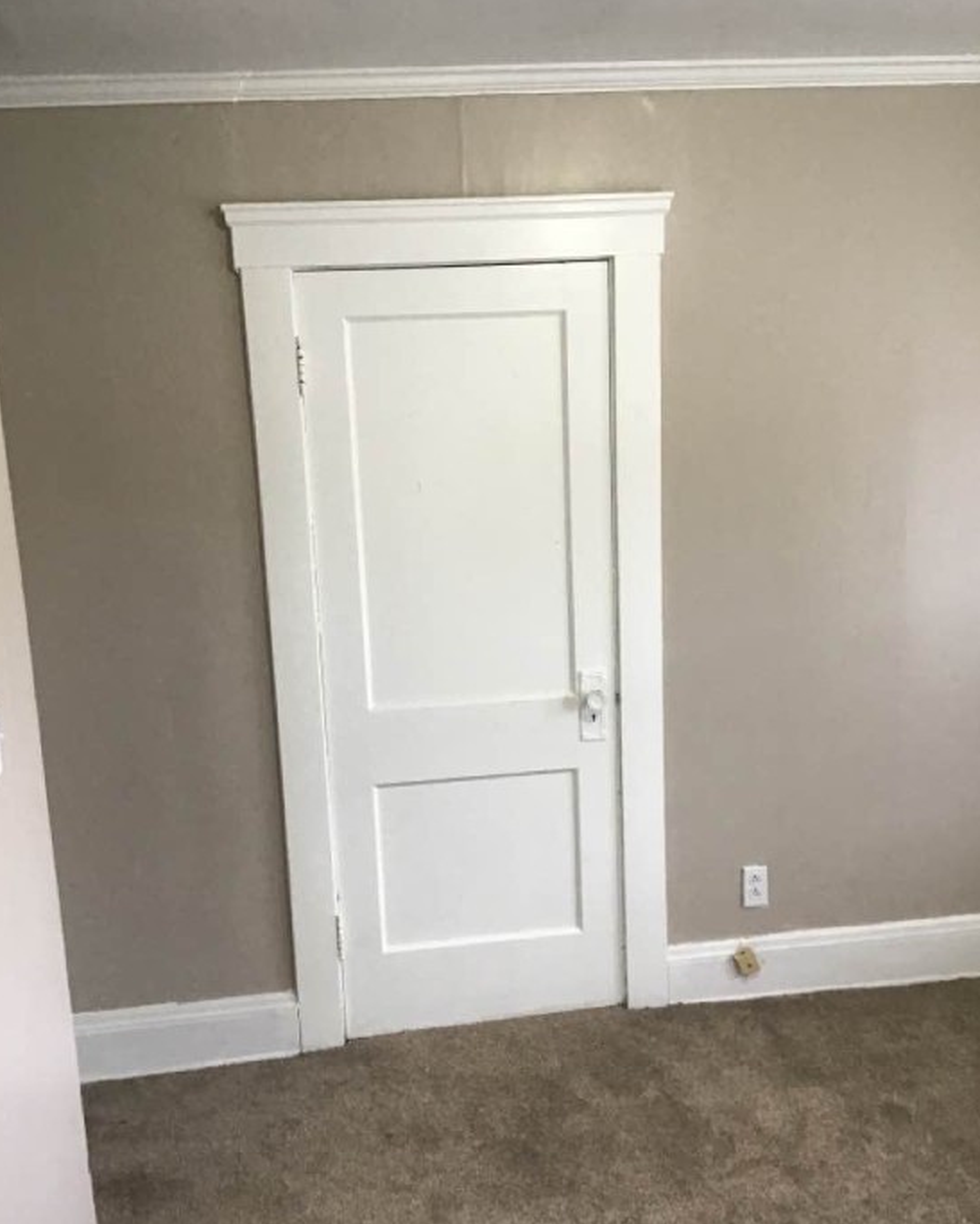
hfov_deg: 43.4
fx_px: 1232
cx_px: 477
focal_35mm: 34
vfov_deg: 52.8
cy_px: 636
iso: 100
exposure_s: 1/30
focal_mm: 3.3
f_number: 2.4
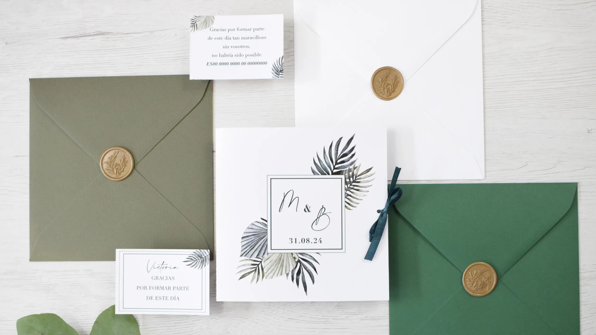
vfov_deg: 26.5
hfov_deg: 45.5
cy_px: 186
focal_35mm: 45
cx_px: 304
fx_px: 711
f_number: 6.3
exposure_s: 1/640
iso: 3200
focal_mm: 28
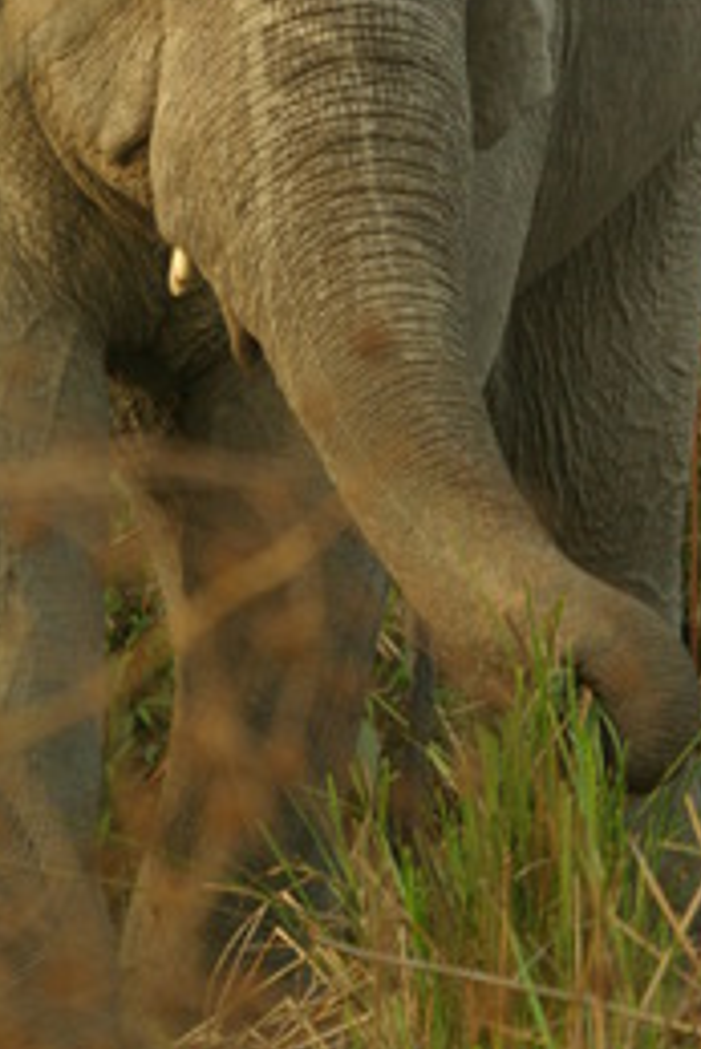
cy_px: 267
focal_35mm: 751
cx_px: 336
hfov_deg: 1.8
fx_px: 21904
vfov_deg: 2.7
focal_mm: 270
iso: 400
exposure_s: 1/180
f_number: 5.6
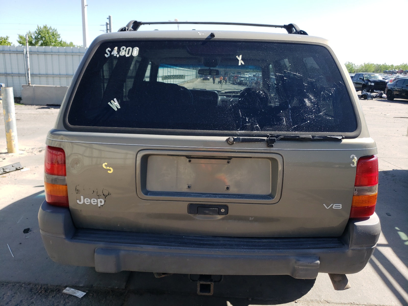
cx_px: 204
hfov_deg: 67.3
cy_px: 153
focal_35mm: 26
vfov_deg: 53.1
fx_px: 306
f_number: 1.5
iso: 50
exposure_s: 1/1250
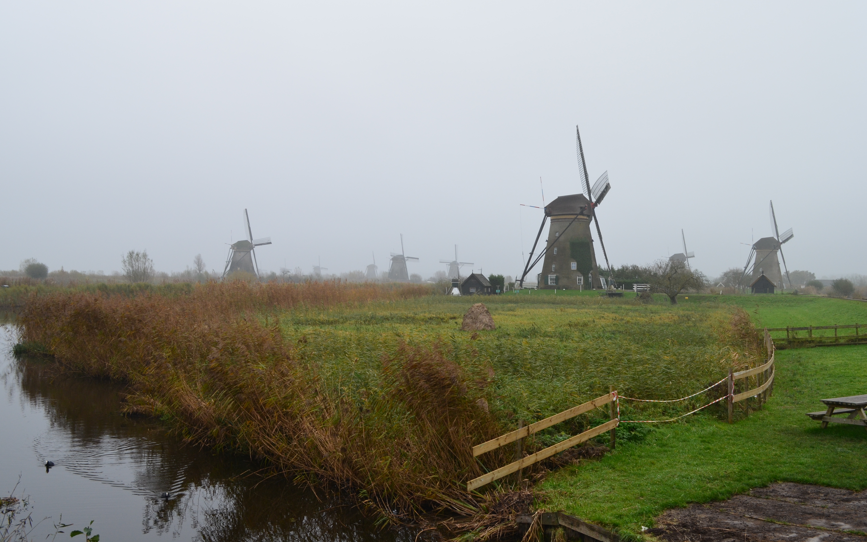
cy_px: 265
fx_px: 874
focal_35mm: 37
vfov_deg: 34.4
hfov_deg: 52.7
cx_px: 431
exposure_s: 1/40
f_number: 9
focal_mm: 24
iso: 400
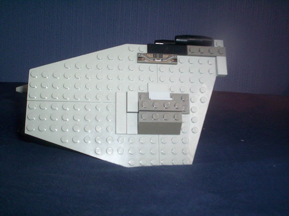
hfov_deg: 49.0
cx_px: 144
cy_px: 108
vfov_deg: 37.7
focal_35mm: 38
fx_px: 317
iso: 140
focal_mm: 4.99
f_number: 4.5
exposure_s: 1/60
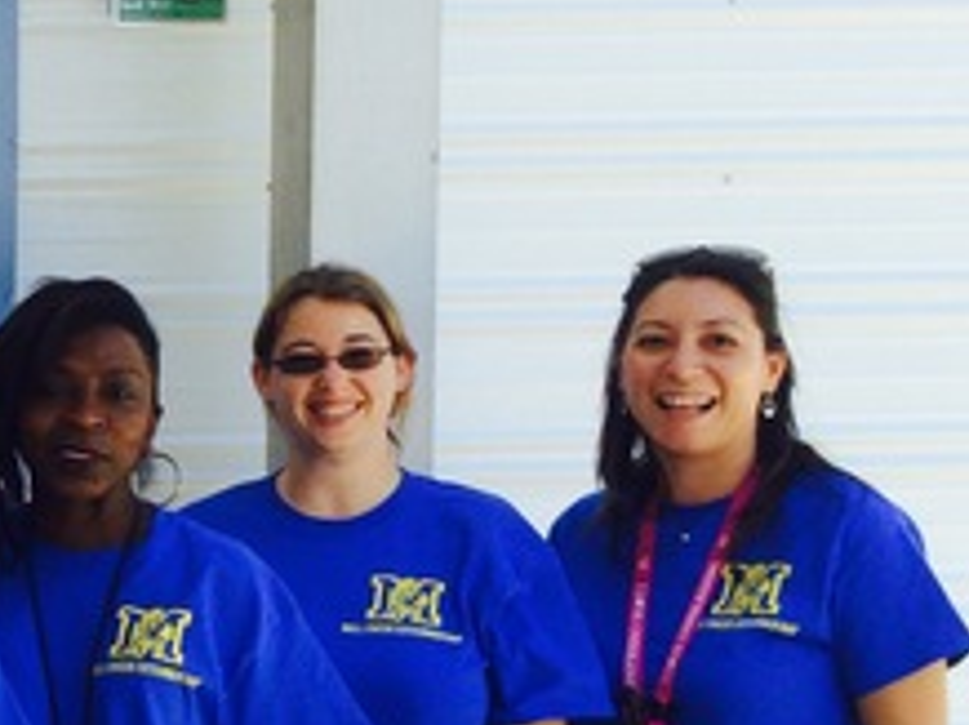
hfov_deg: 18.1
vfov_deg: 15.3
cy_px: 480
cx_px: -520
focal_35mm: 96
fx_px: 2684
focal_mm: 4.15
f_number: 2.2
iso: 32
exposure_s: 1/547
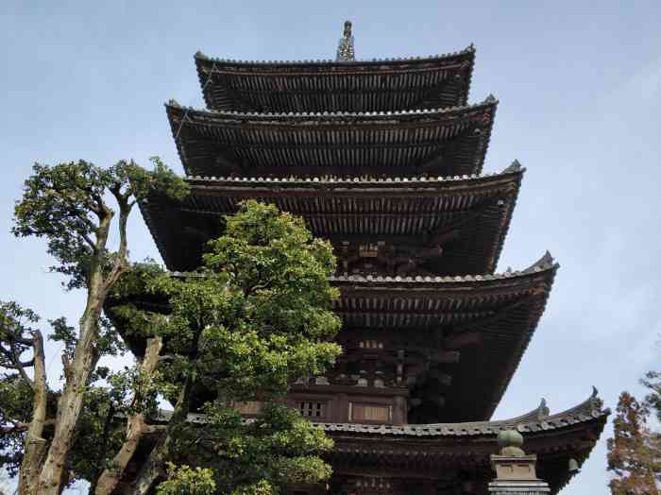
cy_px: 248
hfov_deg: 65.4
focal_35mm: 27
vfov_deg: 51.3
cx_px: 330
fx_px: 515
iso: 165
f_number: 1.8
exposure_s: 1/1667
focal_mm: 3.82
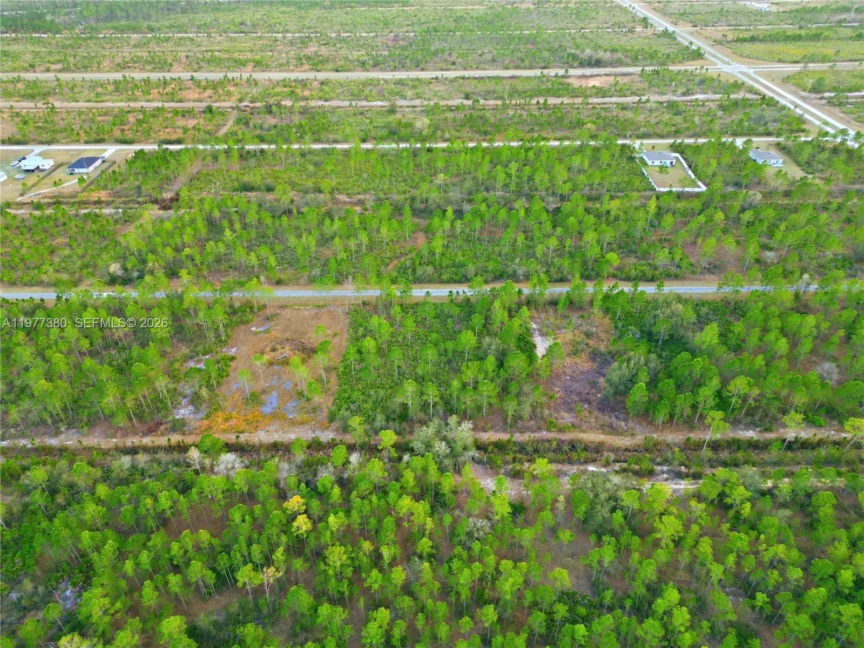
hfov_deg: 71.6
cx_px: 432
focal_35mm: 24
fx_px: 599
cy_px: 324
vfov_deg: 56.8
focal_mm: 6.7
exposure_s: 1/50
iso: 100
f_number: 1.7
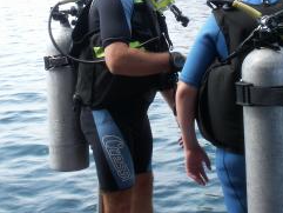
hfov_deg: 28.0
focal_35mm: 69
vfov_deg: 21.2
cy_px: 55
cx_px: 188
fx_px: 564
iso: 50
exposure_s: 1/100
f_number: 7.1
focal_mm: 7.7
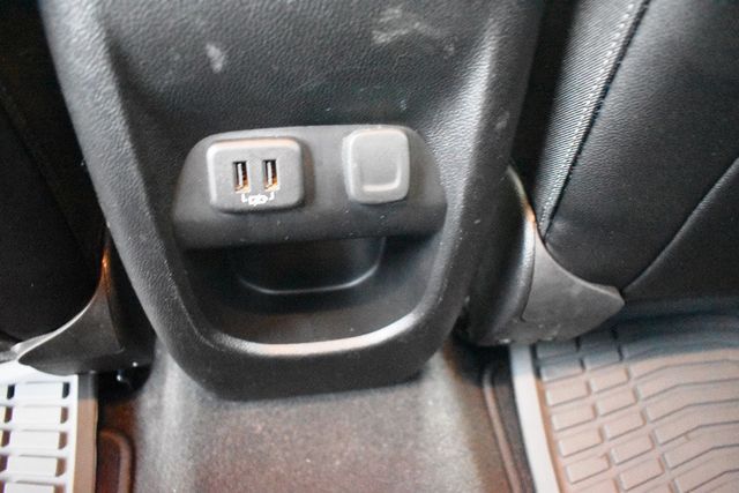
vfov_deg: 48.0
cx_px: 370
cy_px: 246
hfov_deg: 67.4
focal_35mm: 27
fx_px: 554
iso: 12800
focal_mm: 18
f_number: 3.5
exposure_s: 1/30
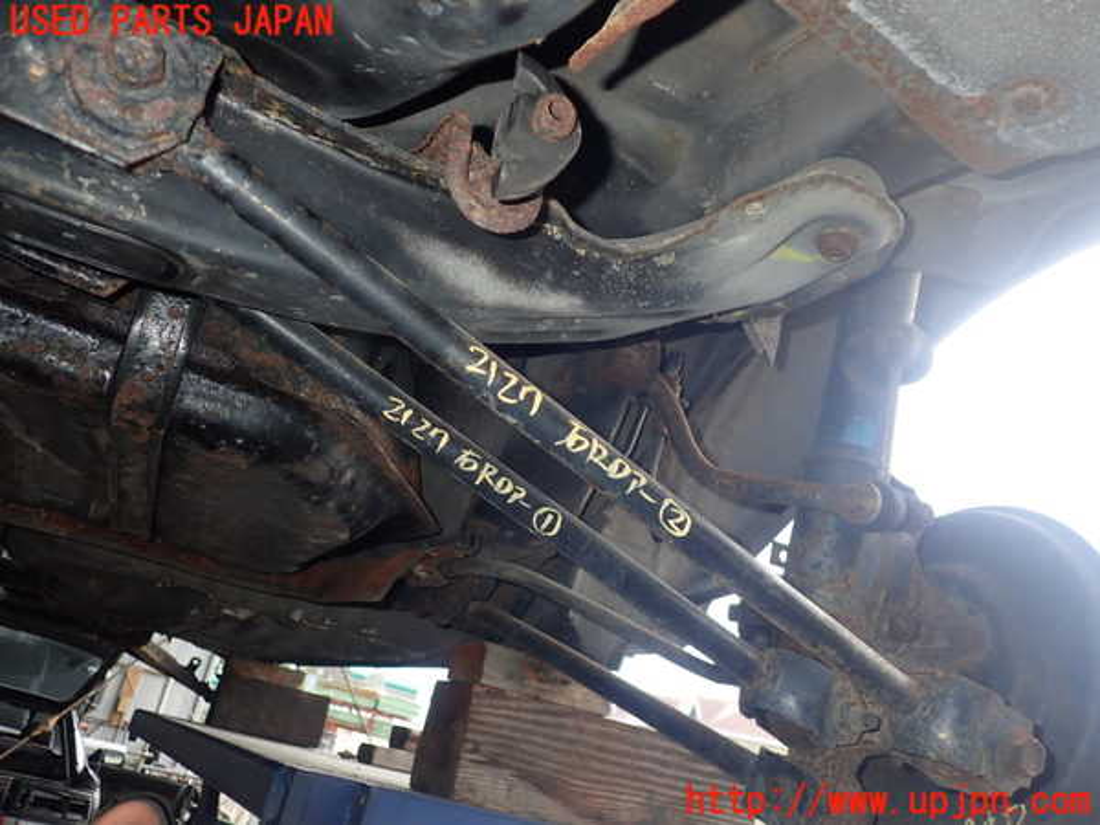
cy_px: 412
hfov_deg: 60.0
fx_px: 953
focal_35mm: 30
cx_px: 550
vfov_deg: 46.8
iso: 160
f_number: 6.3
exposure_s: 1/30
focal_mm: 5.5
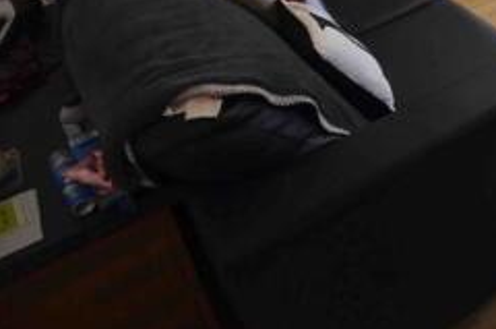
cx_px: 608
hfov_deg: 35.9
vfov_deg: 26.9
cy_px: -108
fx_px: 564
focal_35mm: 41
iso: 1000
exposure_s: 1/25
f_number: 5
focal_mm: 10
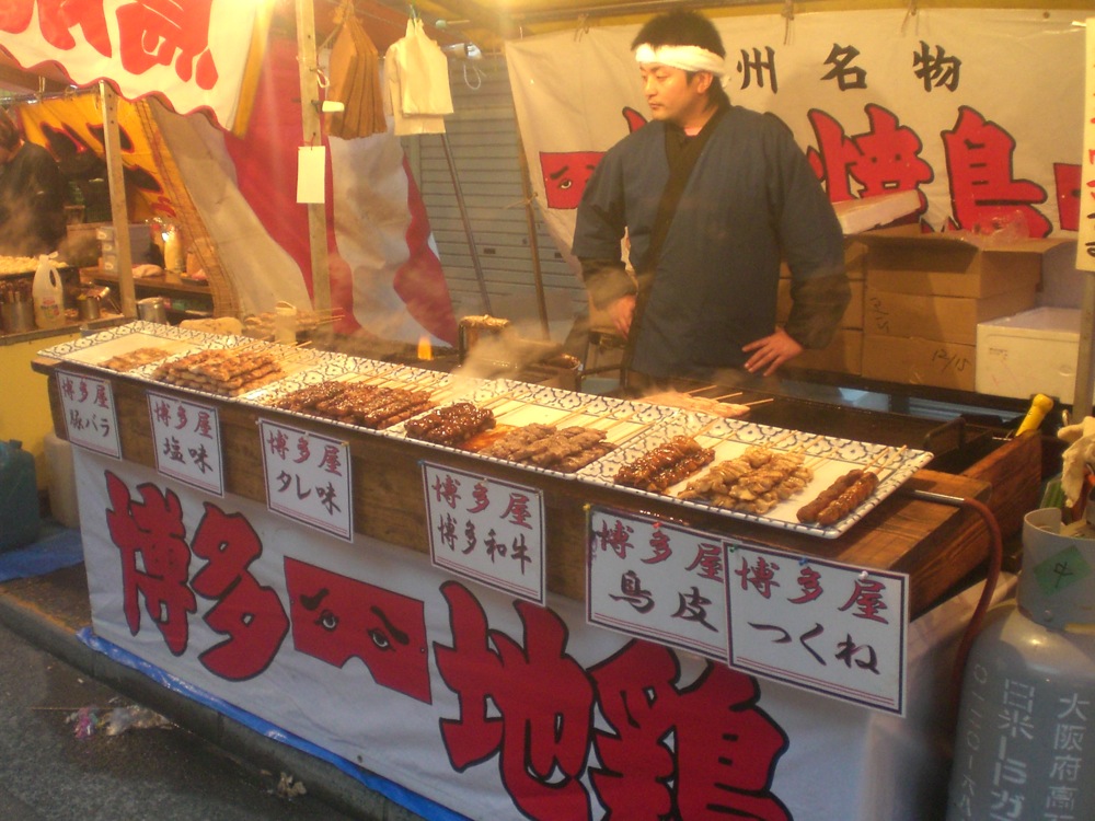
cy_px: 410
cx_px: 548
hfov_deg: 49.0
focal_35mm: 38
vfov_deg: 37.7
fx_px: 1202
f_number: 3.1
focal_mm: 6.3
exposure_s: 1/30
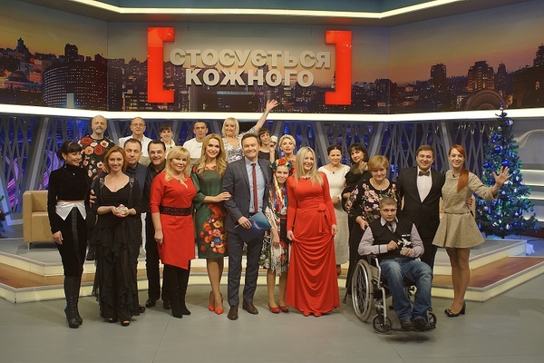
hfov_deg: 53.1
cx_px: 272
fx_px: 544
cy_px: 182
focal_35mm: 36
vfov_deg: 36.9
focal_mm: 24
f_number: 4
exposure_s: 1/100
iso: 800
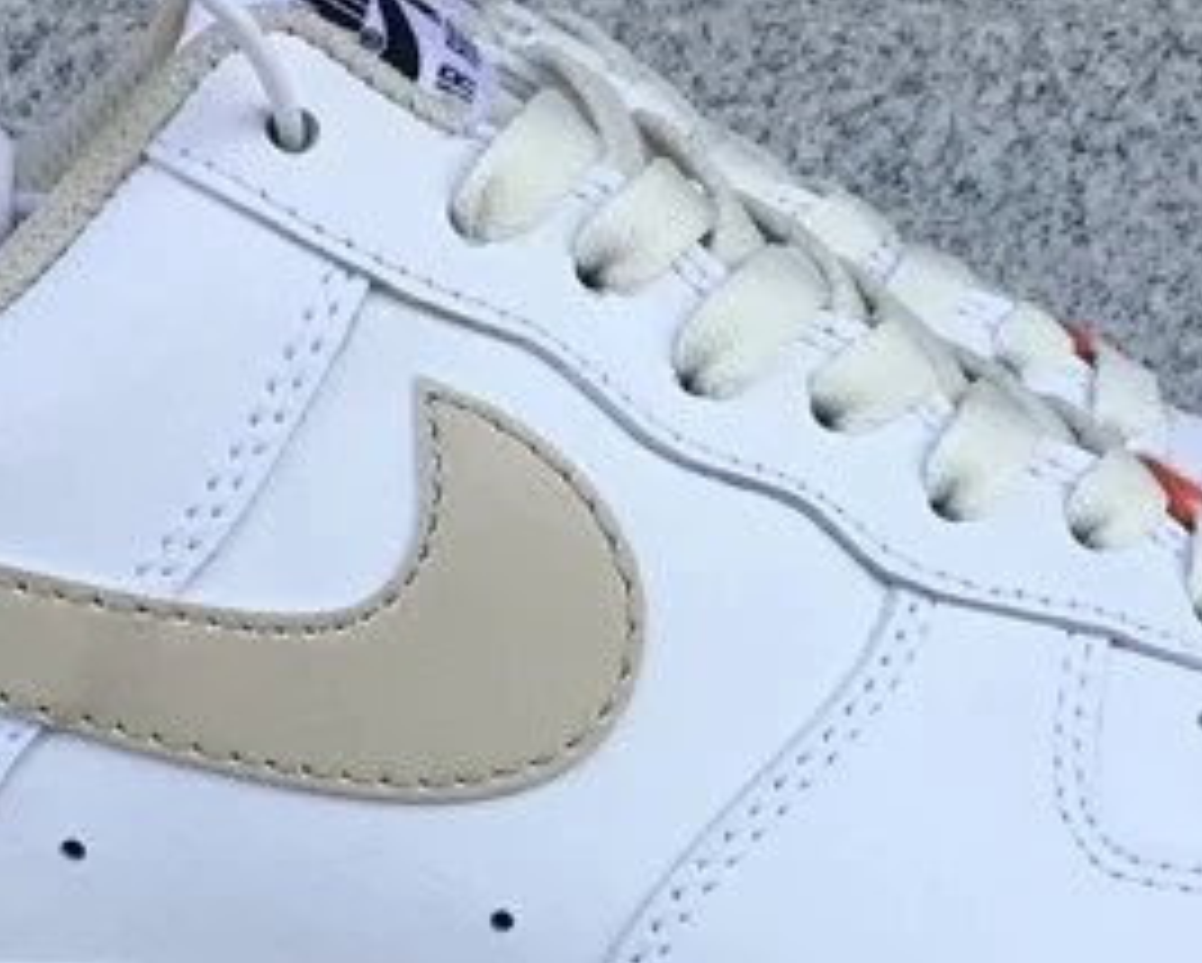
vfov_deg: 14.7
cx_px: 572
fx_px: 3631
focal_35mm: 102
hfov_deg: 18.8
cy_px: 1118
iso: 25
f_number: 2.4
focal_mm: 3.3
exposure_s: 1/494
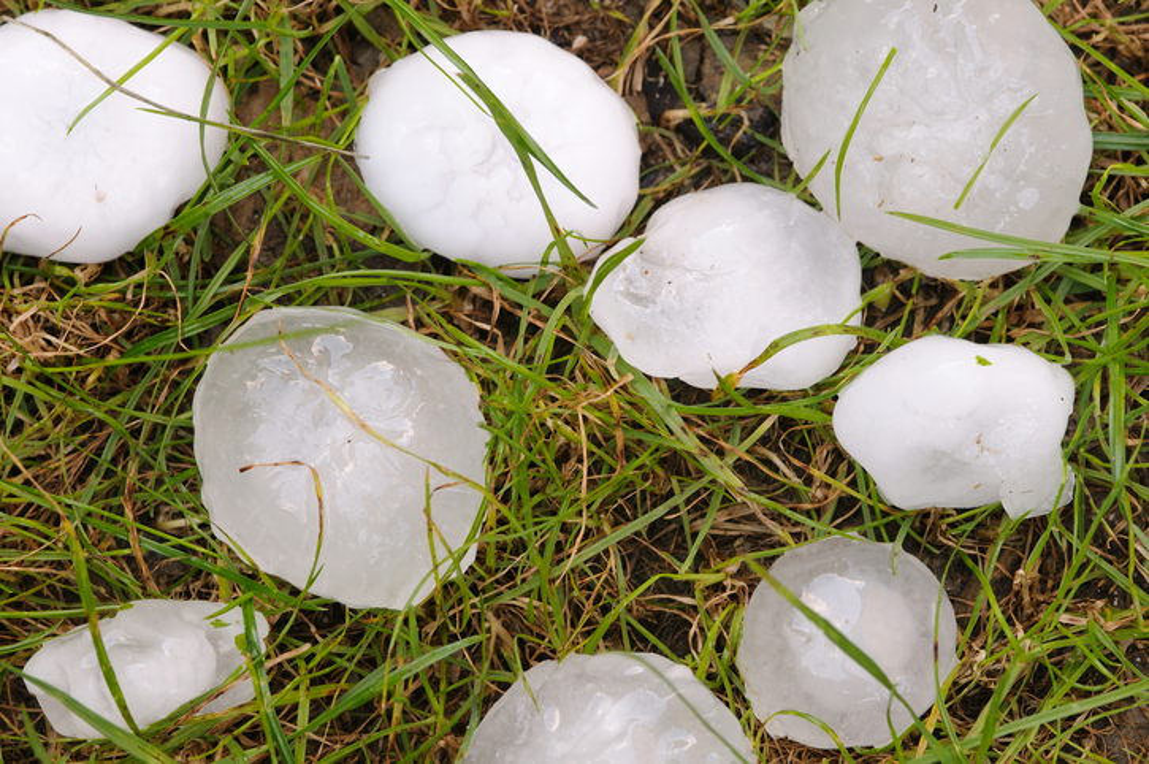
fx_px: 5022
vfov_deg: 8.7
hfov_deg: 13.1
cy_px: 382
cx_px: 574
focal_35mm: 158
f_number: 8
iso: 200
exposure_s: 1/6
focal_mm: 105
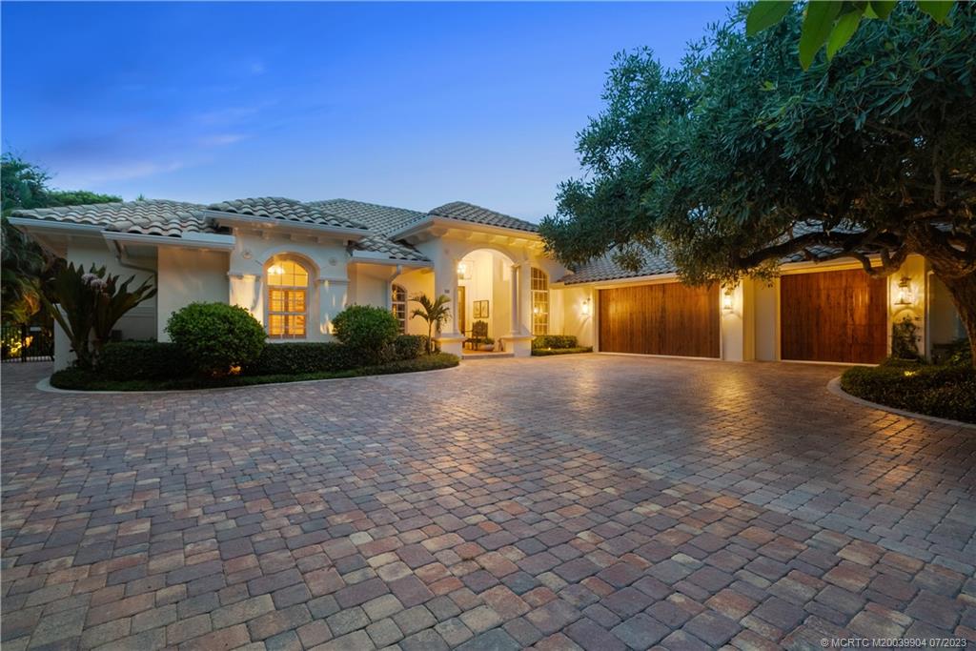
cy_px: 326
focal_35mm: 16
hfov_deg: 96.7
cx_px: 488
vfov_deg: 73.8
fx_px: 434
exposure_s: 1.6
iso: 2000
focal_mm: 16
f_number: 8
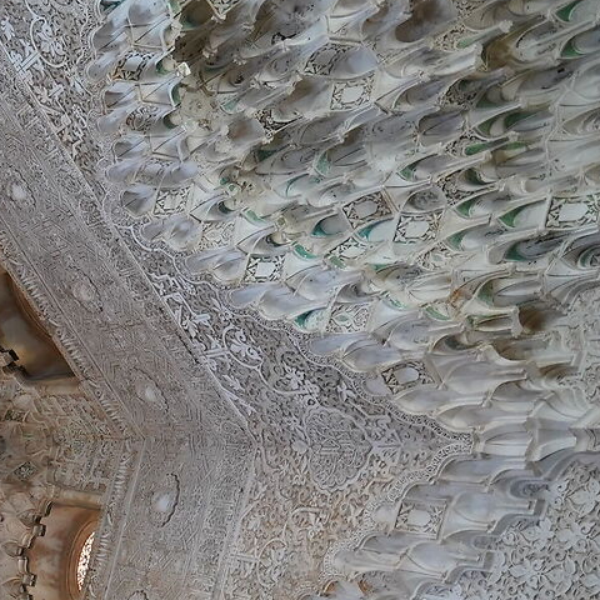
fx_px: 1000
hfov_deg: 21.3
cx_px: -494
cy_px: 631
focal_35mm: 51
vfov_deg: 30.5
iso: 2000
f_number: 4
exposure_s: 1/160
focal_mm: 12
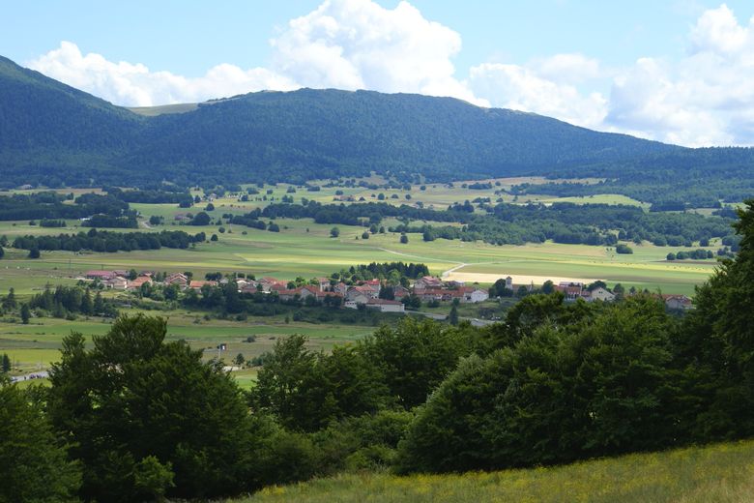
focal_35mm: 105
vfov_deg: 13.0
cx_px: 377
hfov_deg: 19.5
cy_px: 252
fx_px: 2199
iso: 100
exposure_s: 1/160
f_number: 11
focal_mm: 70
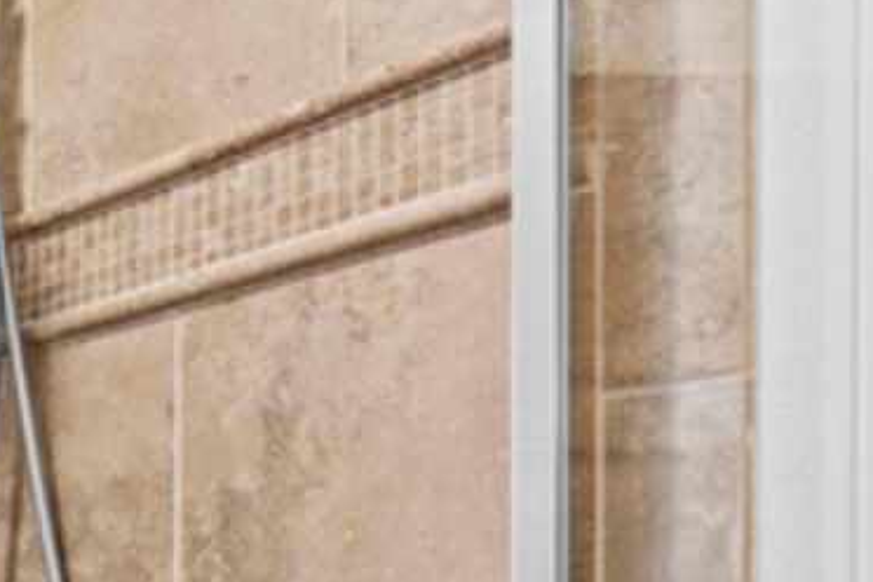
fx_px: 1334
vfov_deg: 22.4
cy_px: 723
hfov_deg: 30.0
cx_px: -221
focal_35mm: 55
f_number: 8
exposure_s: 1/1.67
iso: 500
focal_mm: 16
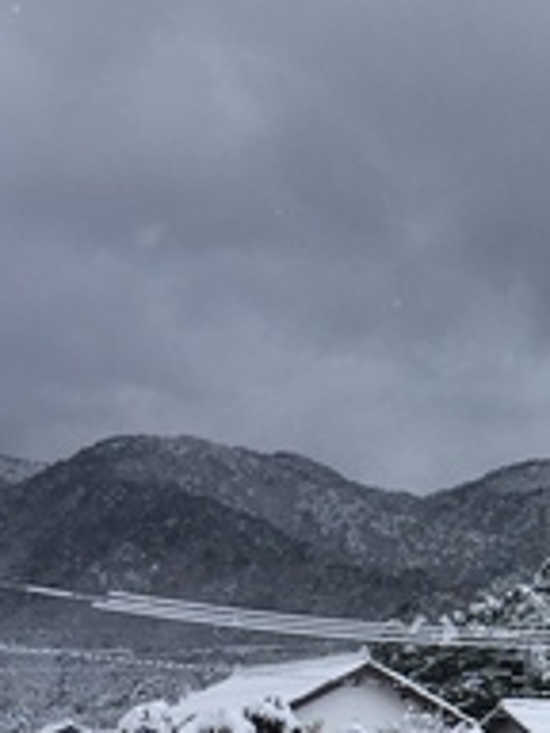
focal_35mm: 98
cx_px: 831
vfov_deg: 20.0
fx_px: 2076
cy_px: 410
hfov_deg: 14.1
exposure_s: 1/879
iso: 32
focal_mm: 4.15
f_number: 2.2
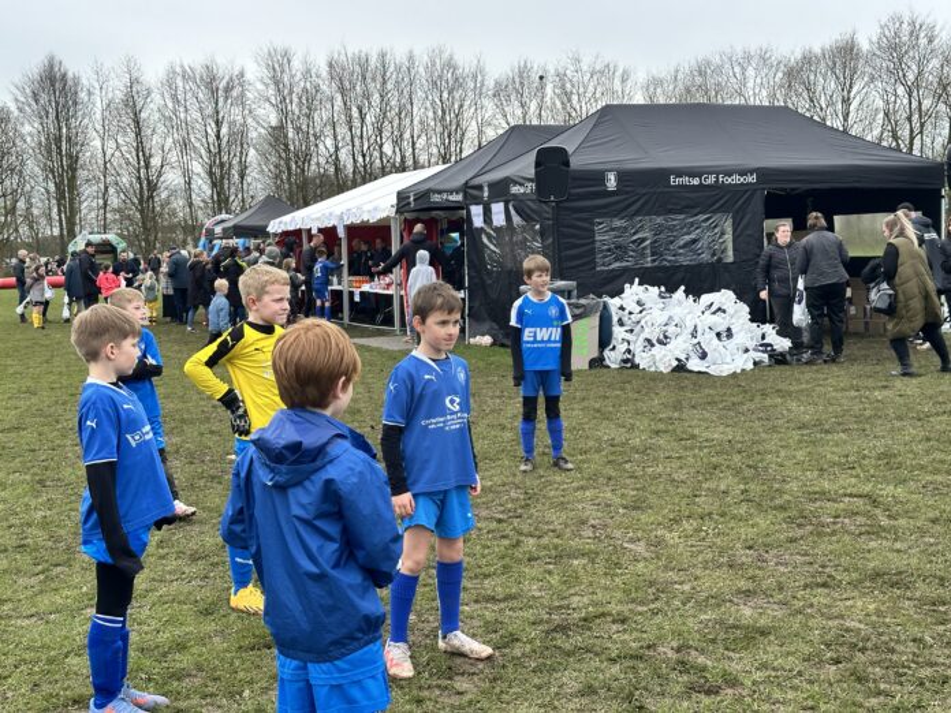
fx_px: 1319
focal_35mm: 48
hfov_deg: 39.7
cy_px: 356
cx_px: 476
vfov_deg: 30.3
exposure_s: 1/944
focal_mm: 6.86
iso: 64
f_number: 1.78
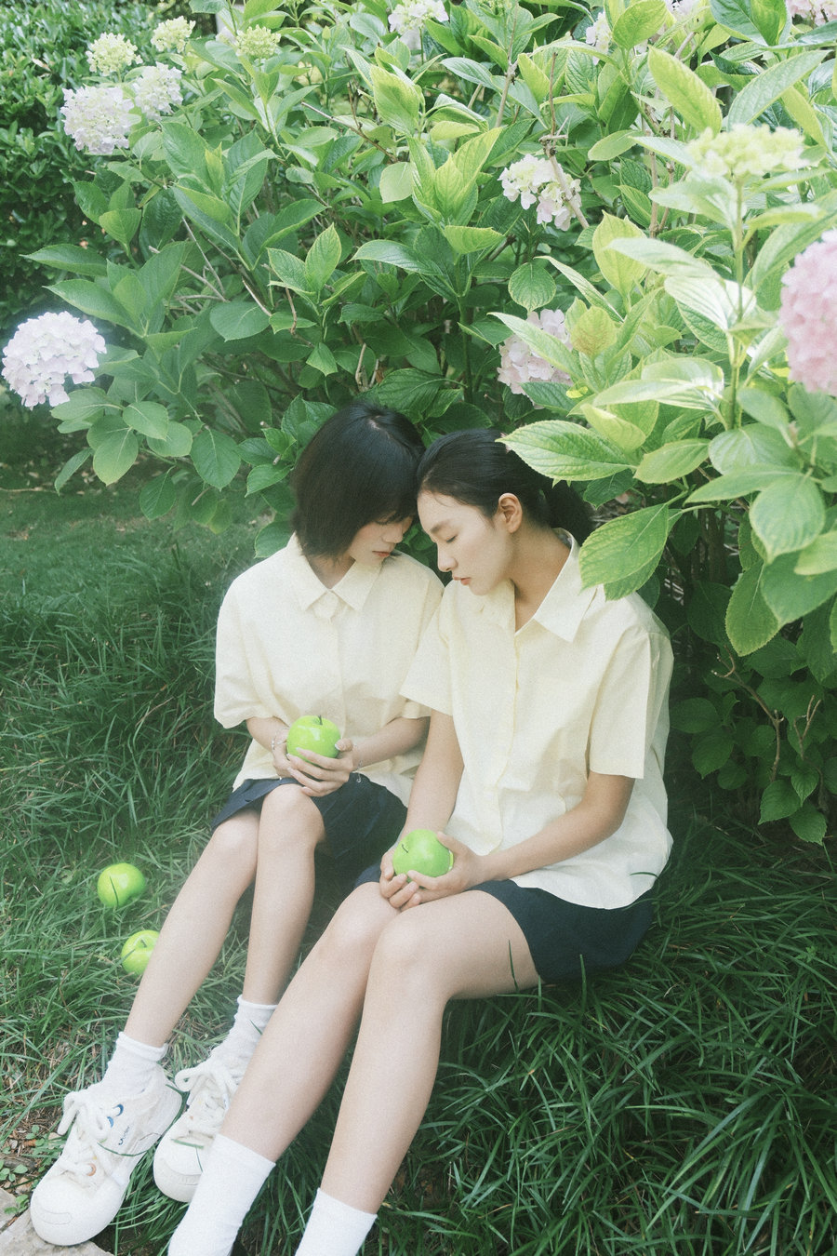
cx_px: 418
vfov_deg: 60.3
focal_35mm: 31
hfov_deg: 42.3
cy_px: 628
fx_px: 1081
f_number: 3.2
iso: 800
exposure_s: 1/320
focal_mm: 20.6
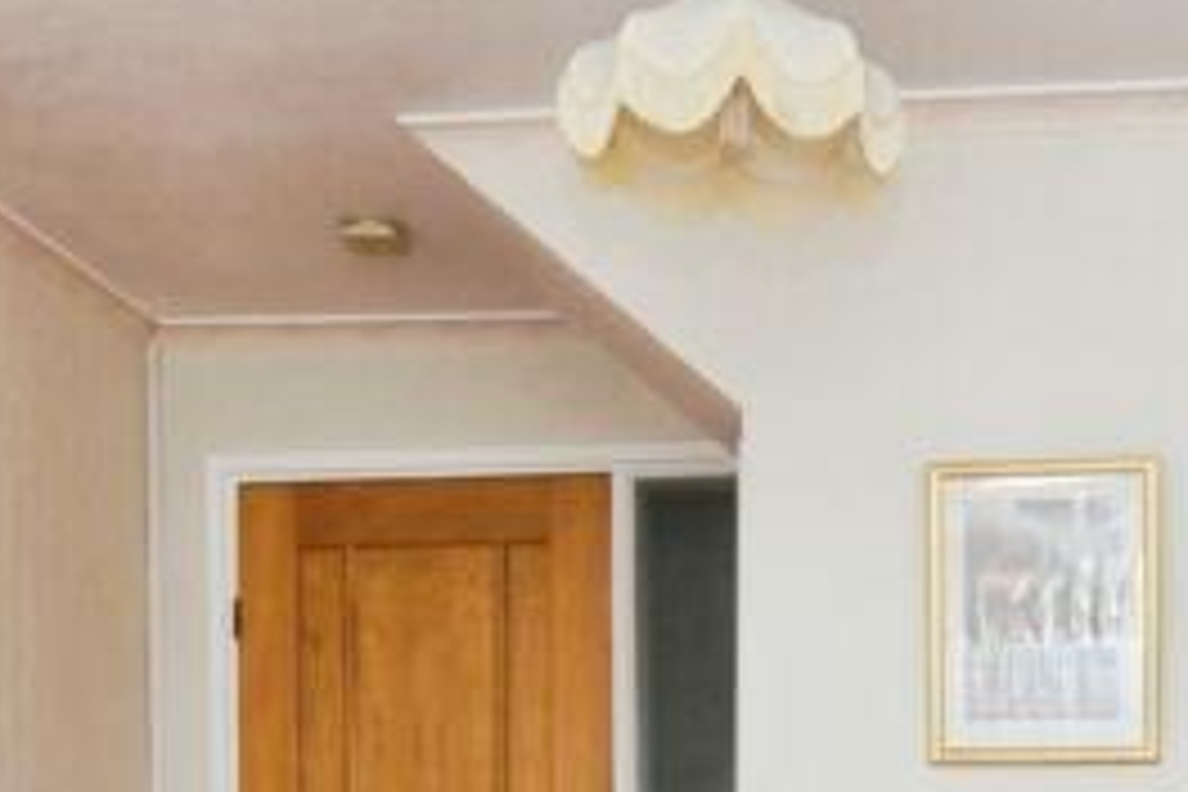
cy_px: 997
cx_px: 828
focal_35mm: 64
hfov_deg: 31.1
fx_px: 2110
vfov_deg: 19.7
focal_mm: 11
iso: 1000
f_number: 6.3
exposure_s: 1/60
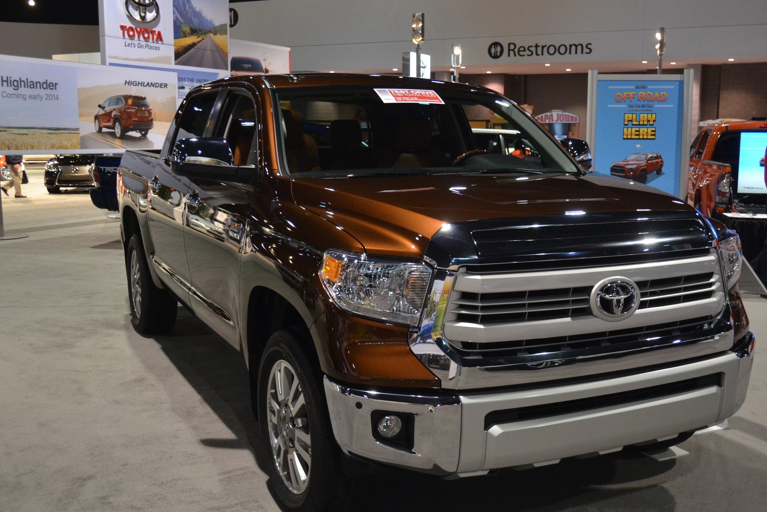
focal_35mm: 41
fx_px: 874
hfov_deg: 47.4
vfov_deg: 32.6
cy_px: 261
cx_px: 413
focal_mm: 24
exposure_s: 1/100
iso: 1600
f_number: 3.8
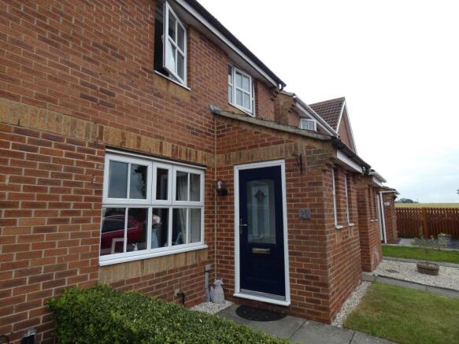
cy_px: 172
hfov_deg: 81.8
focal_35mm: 20
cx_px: 230
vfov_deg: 66.0
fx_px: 265
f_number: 2.8
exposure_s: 1/400
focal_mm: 3.6
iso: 80
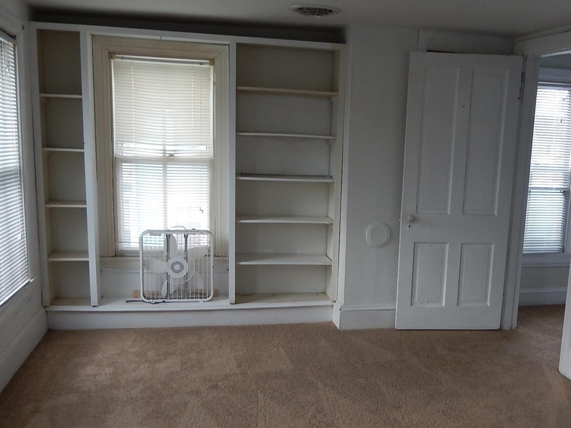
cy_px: 253
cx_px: 343
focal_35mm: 37
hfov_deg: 49.8
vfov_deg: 38.5
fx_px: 610
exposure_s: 1/50
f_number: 3.4
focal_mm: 4.5
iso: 125
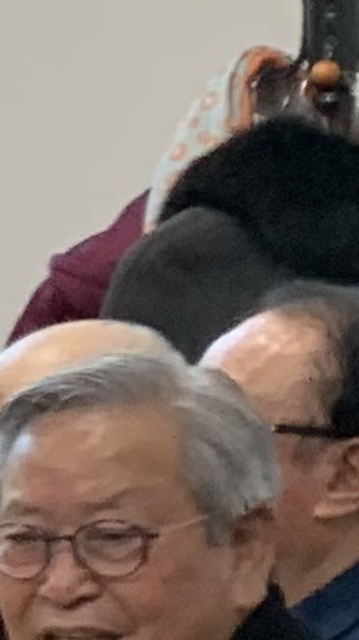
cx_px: -1885
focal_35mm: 264
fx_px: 4476
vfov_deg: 8.1
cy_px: 708
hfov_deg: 3.8
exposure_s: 1/60
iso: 50
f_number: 1.8
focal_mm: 4.25
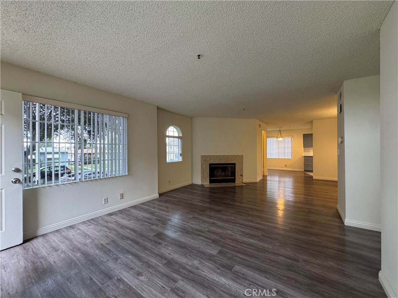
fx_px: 161
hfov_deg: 102.1
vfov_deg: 85.7
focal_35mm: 14
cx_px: 199
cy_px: 149
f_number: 2.2
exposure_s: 1/60
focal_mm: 2.22
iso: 320
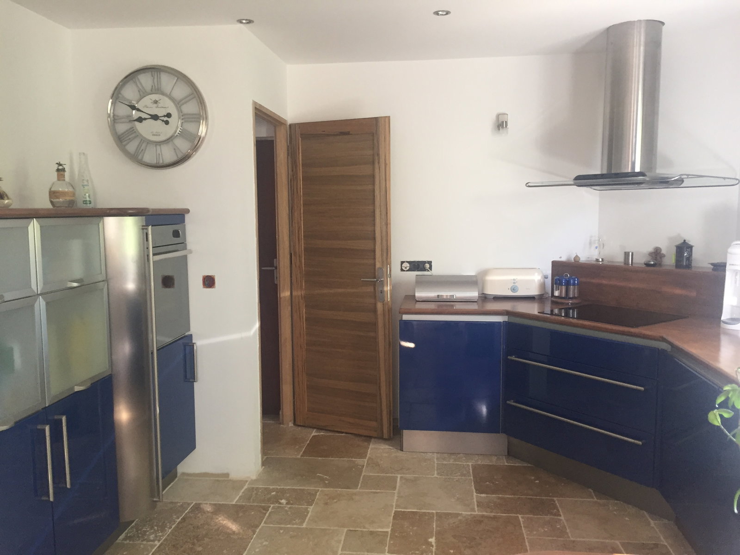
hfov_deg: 61.7
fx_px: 620
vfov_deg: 48.2
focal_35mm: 29
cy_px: 278
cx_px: 370
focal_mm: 4.15
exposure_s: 1/33
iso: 125
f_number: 2.2
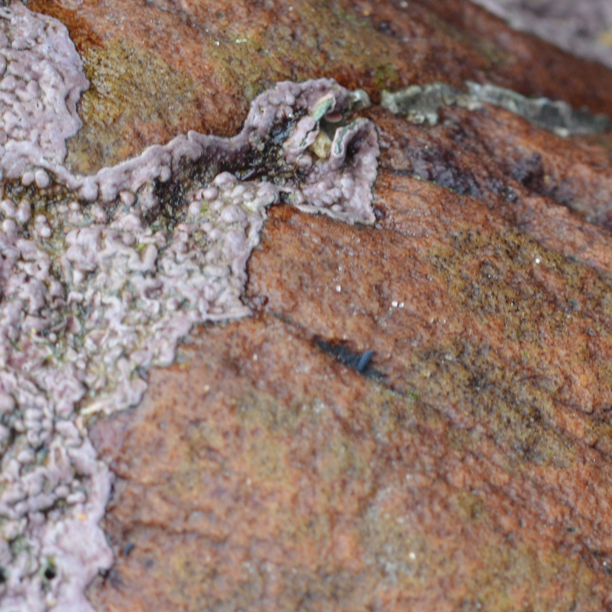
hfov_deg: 4.3
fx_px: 8121
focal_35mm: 406
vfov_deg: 4.3
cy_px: 571
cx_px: 1015
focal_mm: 90
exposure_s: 1/80
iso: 400
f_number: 8
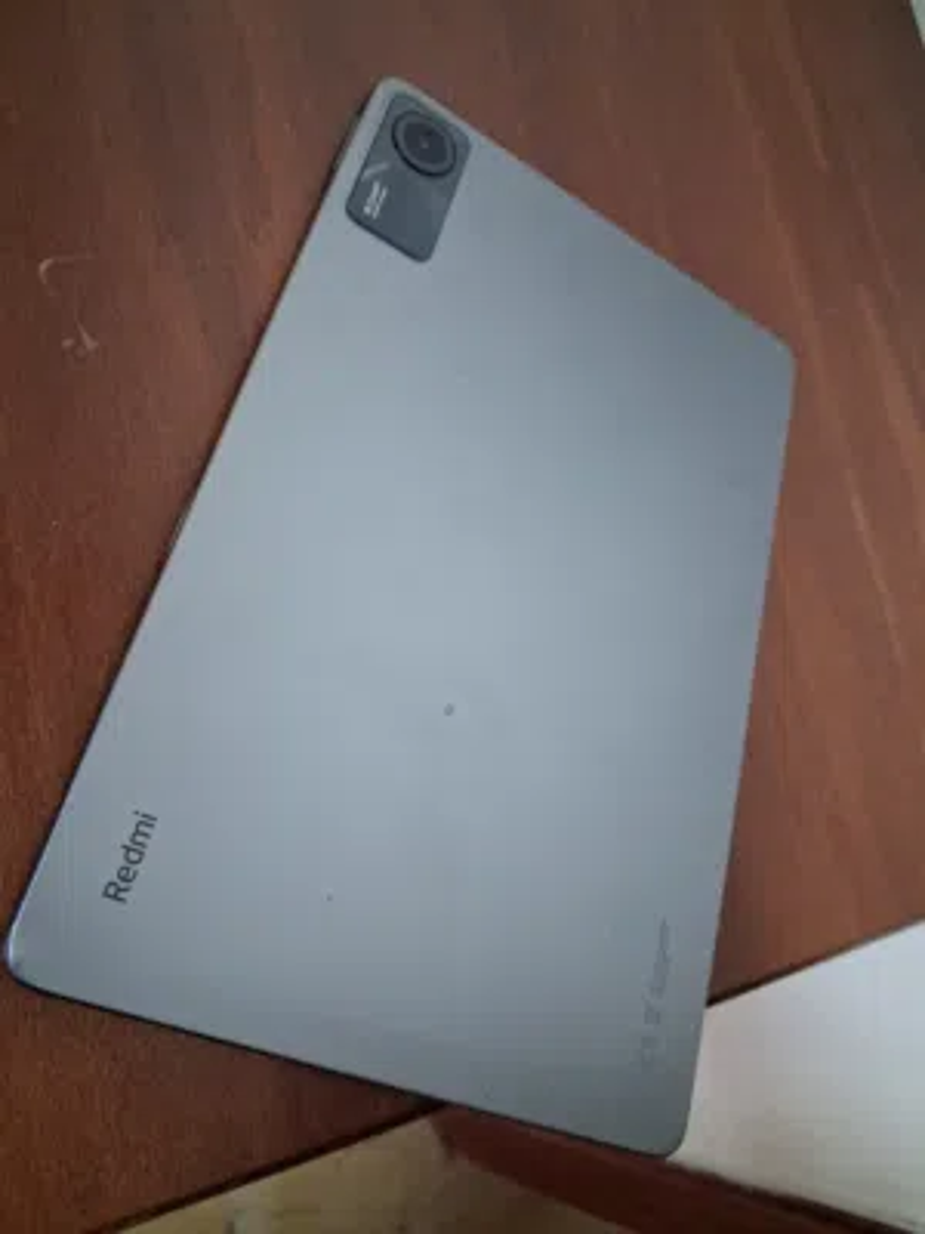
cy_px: 617
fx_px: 962
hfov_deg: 51.4
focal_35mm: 27
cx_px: 462
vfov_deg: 65.3
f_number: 1.8
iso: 500
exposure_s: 1/33
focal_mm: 4
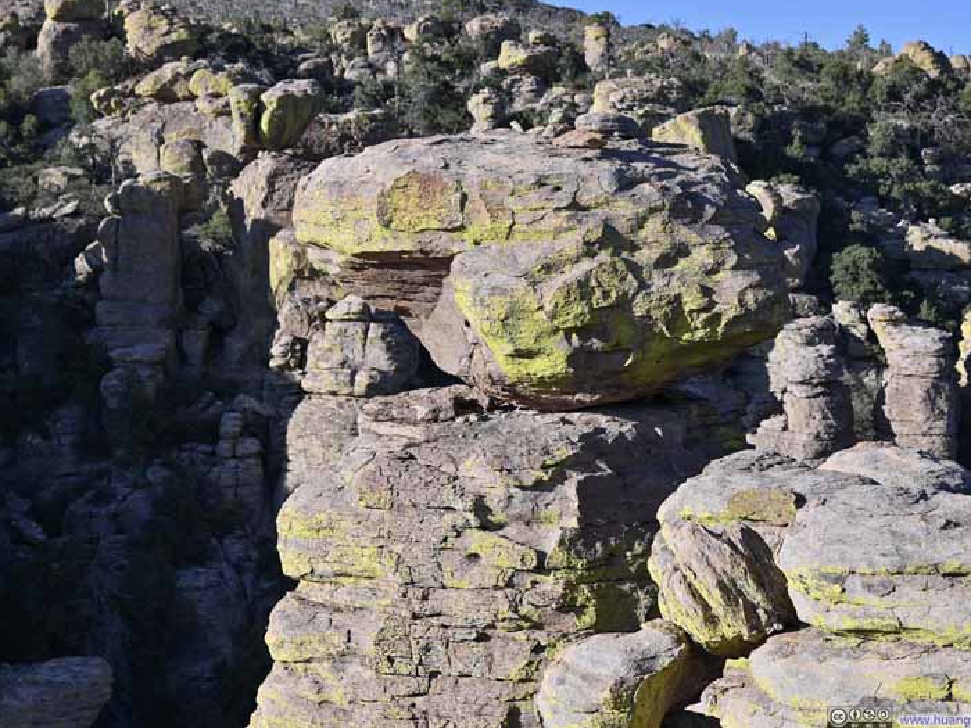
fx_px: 2188
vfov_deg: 18.9
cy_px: 359
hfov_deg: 25.0
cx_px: 487
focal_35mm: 78
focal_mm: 71
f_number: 5
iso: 100
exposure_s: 1/1000
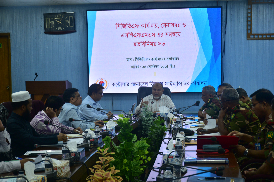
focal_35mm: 72
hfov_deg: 28.1
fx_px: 548
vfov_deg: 18.9
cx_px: 137
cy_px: 91
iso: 100
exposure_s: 1/30
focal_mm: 48
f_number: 4.5
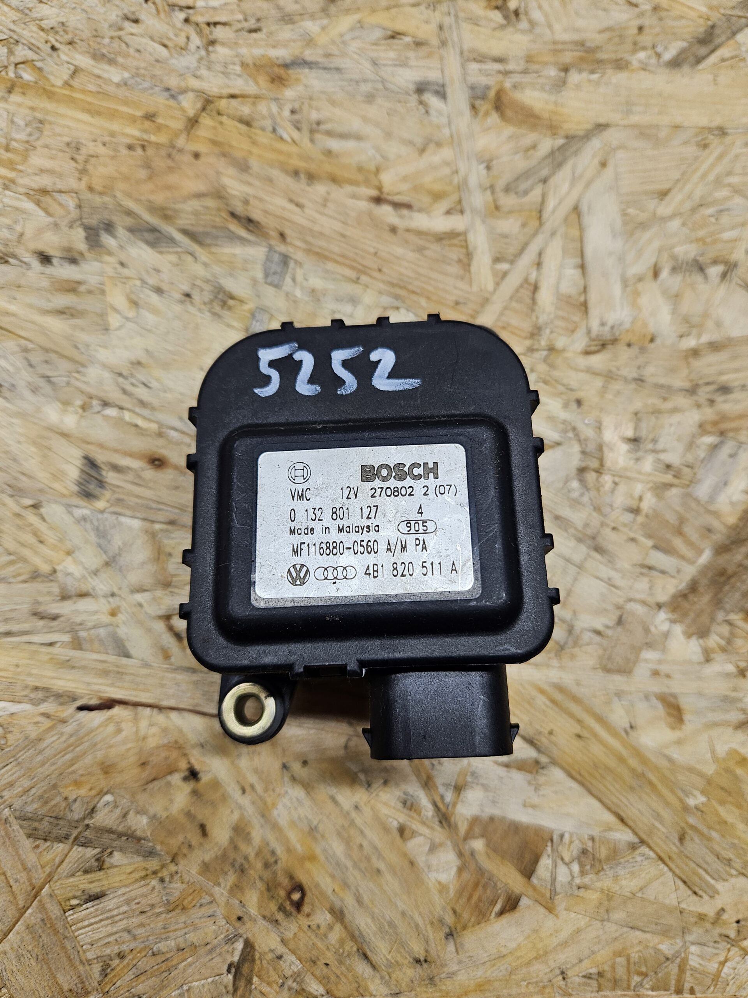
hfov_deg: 58.9
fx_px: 663
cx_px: 374
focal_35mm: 23
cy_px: 499
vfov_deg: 73.9
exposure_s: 1/100
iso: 50
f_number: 1.8
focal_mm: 5.4
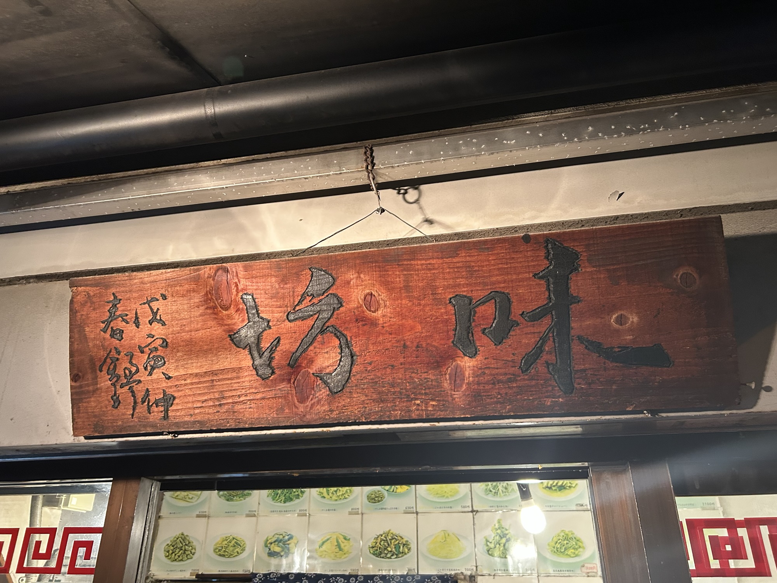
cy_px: 292
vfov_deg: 53.1
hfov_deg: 67.3
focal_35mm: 26
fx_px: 584
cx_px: 388
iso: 250
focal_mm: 5.7
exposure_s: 1/50
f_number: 1.5
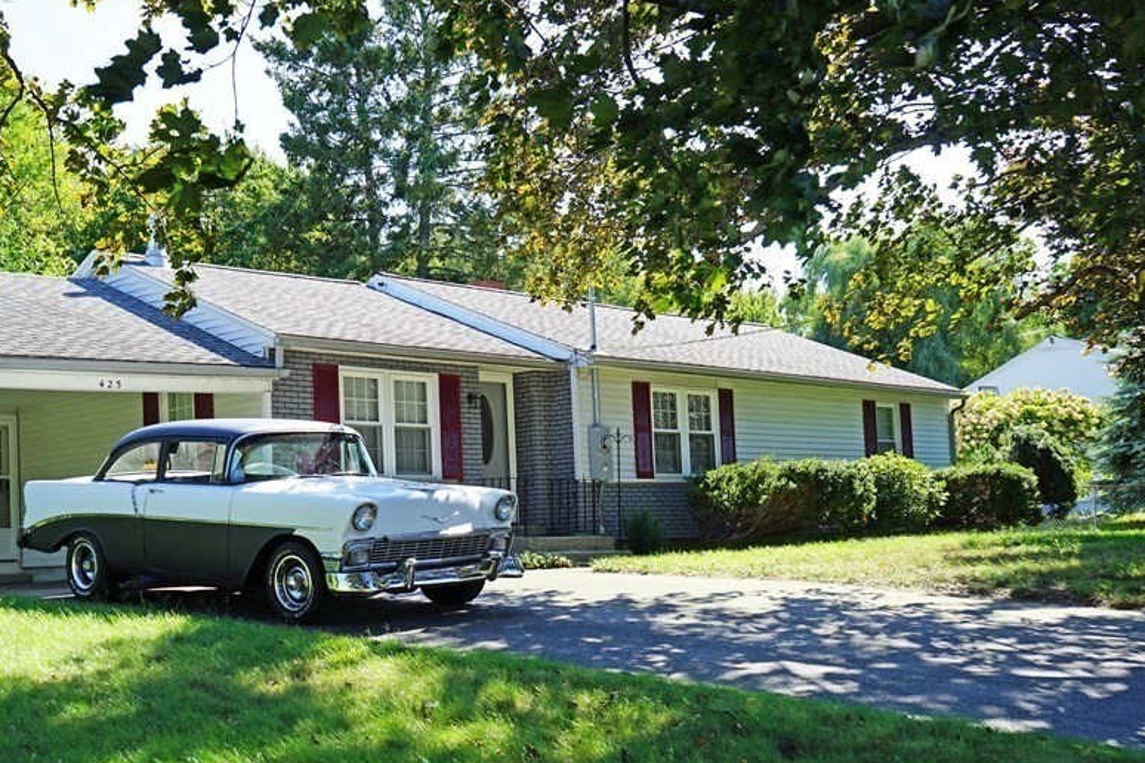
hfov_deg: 43.4
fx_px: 1431
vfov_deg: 29.8
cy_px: 467
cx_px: 475
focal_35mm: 45
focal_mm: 34
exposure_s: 1/90
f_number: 8
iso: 100
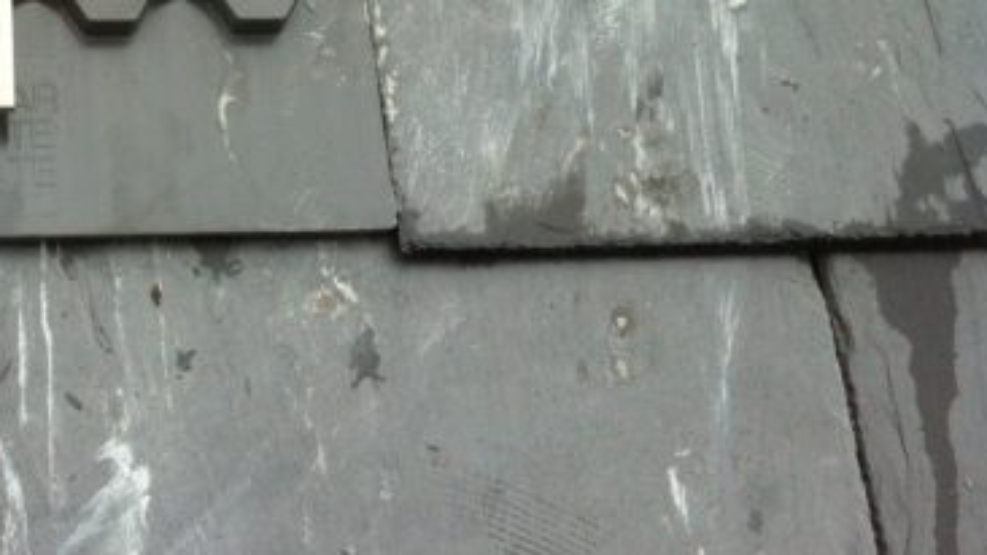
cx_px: 13
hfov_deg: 25.3
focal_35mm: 80
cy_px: -24
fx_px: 2094
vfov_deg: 14.8
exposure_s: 1/239
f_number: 2.8
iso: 80
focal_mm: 3.85
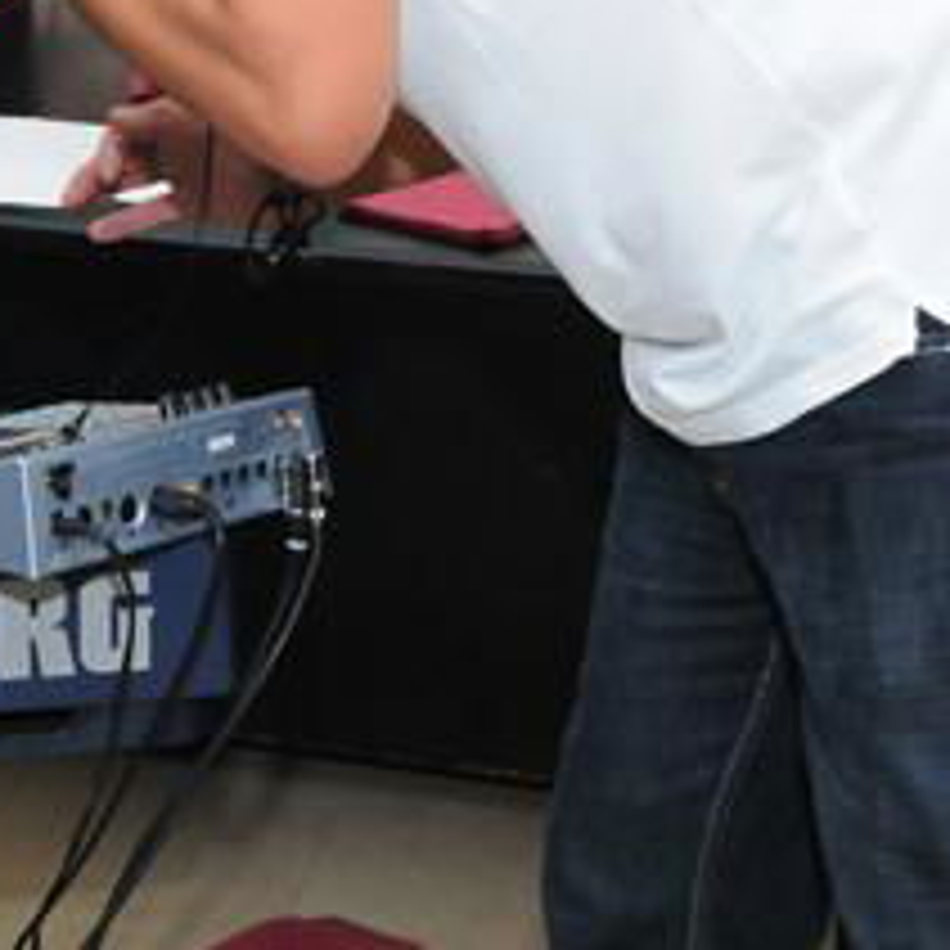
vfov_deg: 17.0
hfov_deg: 16.9
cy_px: 50
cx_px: -18
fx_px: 3119
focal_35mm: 100
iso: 1600
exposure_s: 1/125
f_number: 6.3
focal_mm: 23
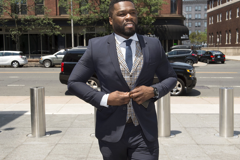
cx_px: 131
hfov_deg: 42.7
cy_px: 83
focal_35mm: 46
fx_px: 307
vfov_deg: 29.2
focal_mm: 38
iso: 200
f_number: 14
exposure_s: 1/200
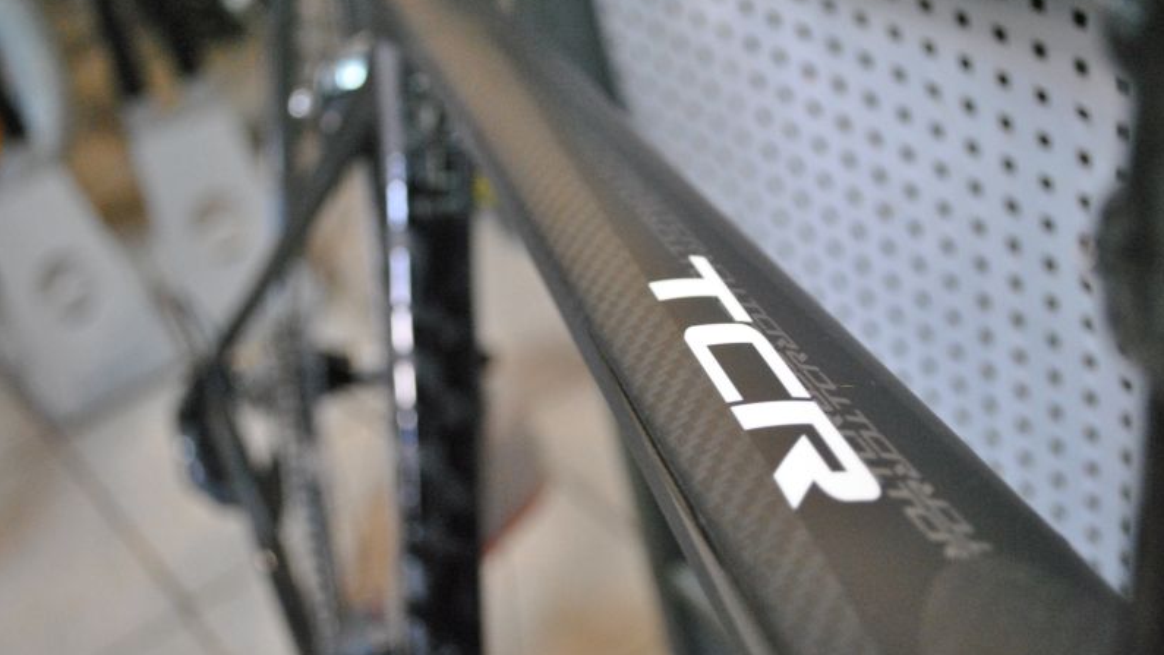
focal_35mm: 57
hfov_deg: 36.6
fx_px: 1759
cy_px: 336
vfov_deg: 21.1
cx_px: 583
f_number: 5
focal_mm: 36
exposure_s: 1/25
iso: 1600
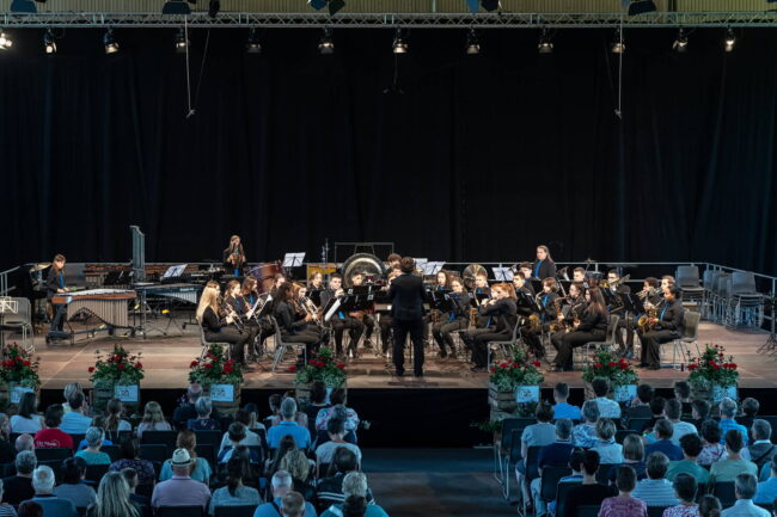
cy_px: 258
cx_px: 388
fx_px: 1510
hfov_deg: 28.9
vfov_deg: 19.4
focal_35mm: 70
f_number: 6.7
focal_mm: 70
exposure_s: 1/90
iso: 4000
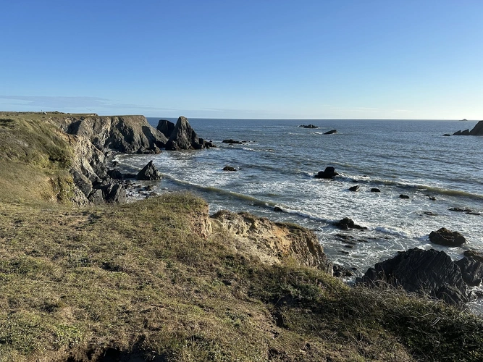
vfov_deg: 56.8
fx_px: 335
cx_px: 242
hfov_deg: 71.6
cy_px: 181
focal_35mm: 24
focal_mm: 6.86
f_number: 1.78
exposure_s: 1/3861
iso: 80
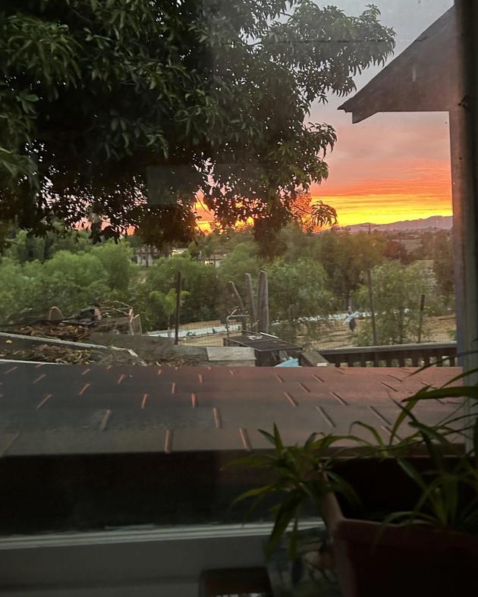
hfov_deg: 44.6
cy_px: 228
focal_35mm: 33
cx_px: 243
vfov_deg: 53.7
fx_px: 583
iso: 640
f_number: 1.5
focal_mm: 5.7
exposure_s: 1/40
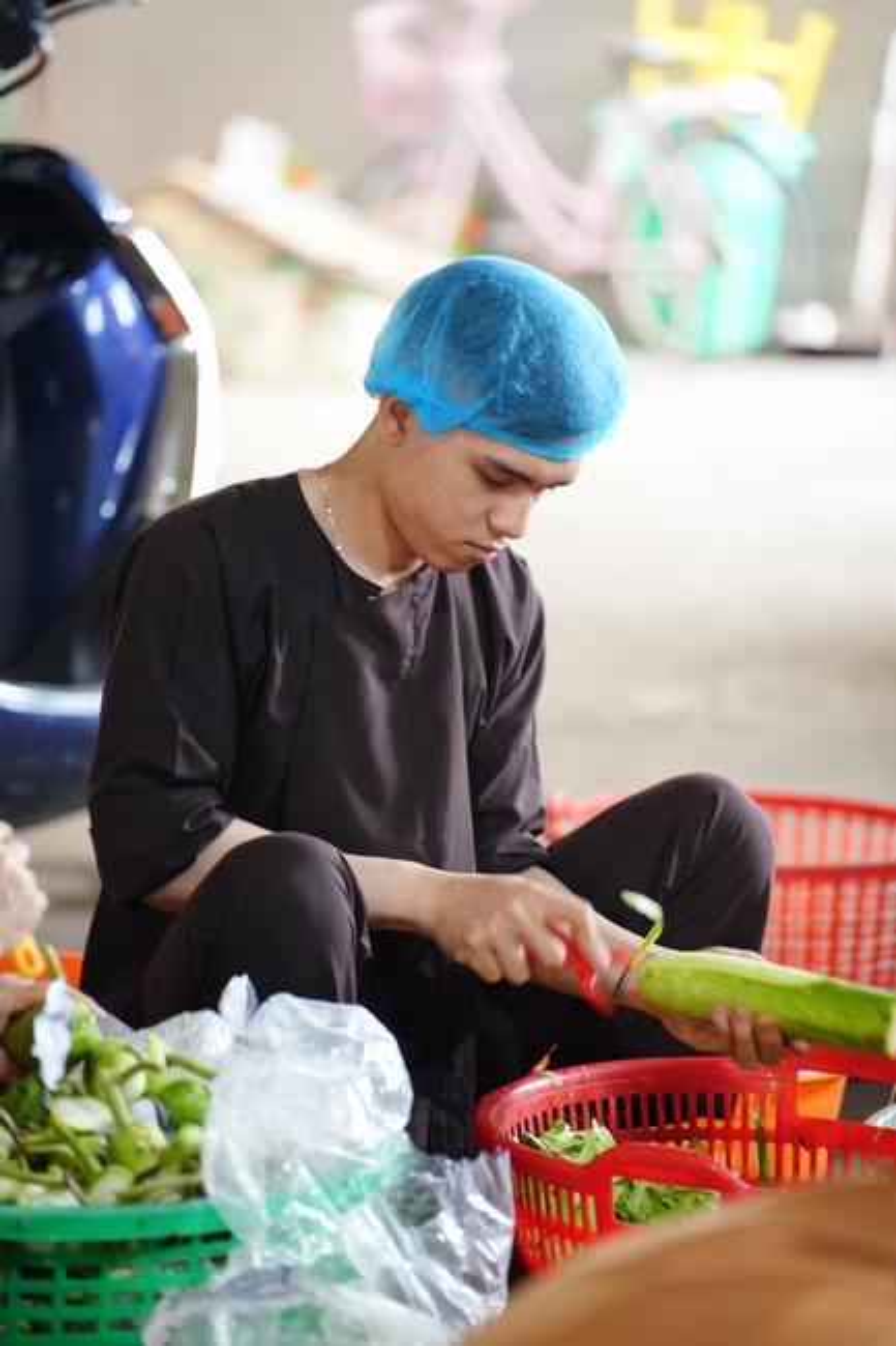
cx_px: 448
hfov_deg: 9.1
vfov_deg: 13.7
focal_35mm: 150
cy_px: 673
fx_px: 5603
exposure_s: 1/60
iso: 3200
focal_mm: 150
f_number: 2.8
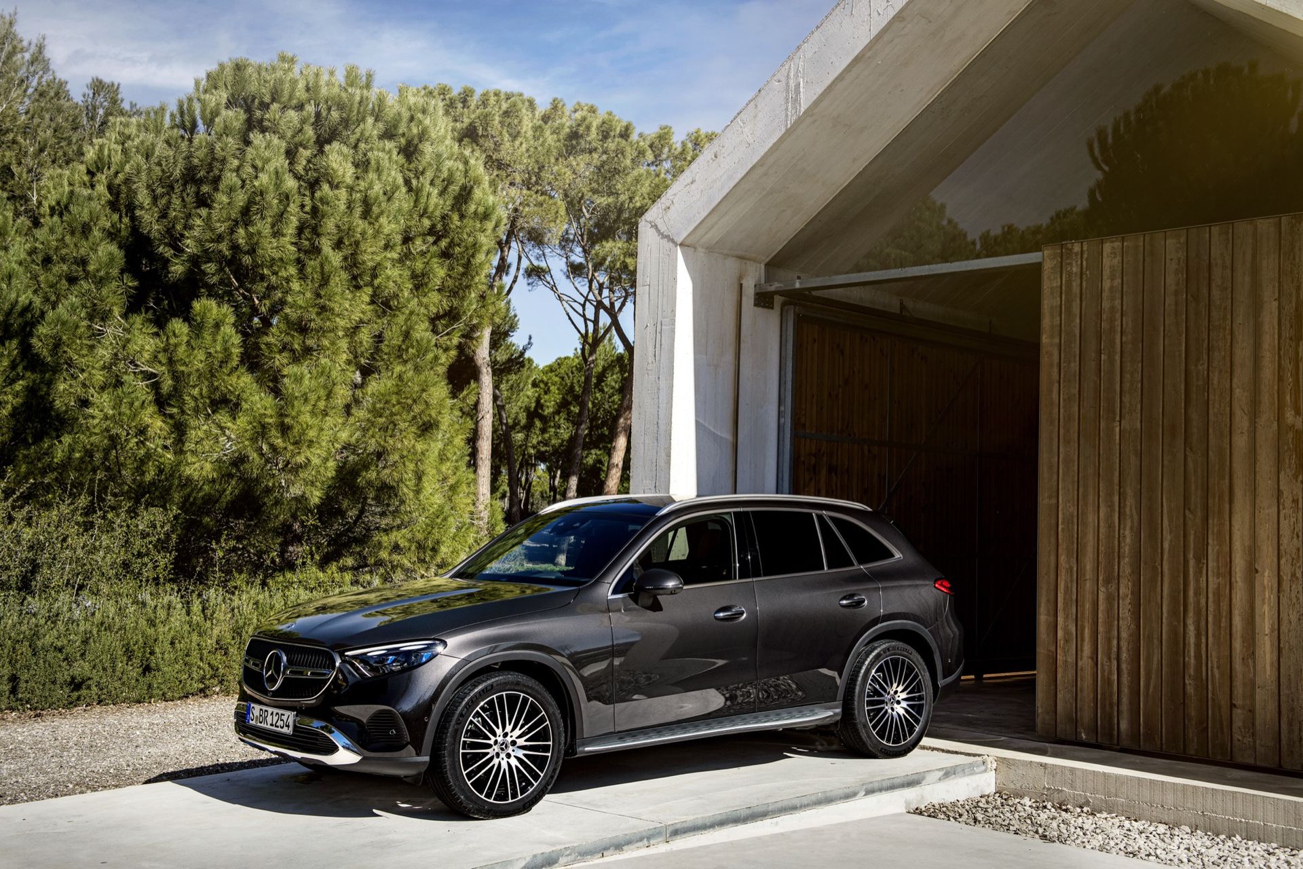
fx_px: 1520
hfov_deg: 46.4
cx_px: 652
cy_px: 434
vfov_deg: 31.9
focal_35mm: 42
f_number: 8
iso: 100
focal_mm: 42
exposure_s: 1/320
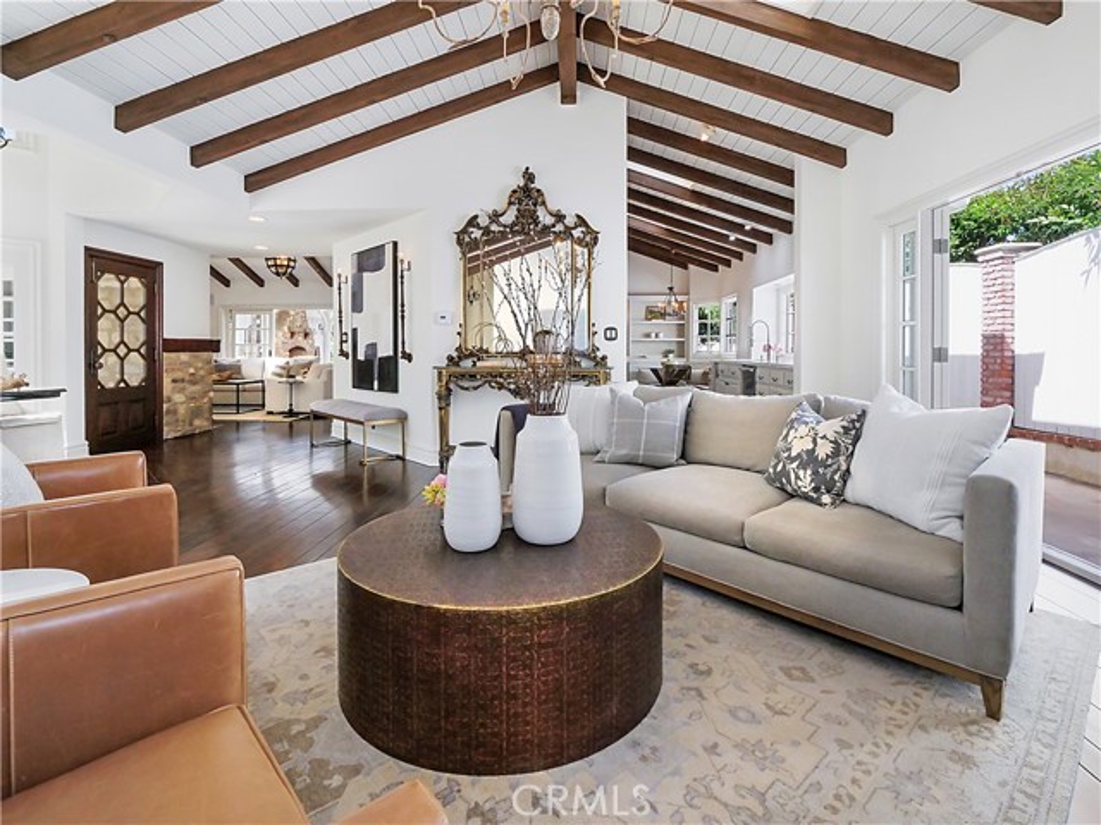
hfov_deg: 94.5
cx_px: 550
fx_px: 509
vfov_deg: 78.1
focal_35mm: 16
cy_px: 412
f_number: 9
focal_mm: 8
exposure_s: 1/100
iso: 1250
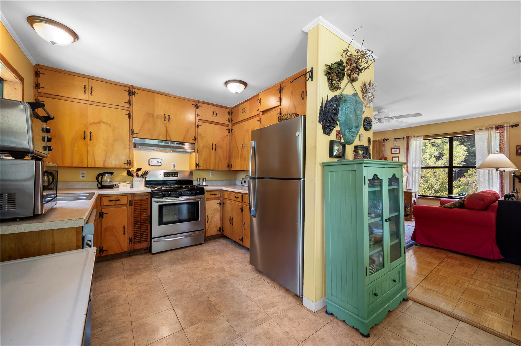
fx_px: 202
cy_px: 173
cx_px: 260
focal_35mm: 14
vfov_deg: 81.1
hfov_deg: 104.3
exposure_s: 1/6
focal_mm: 14
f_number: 10
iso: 400
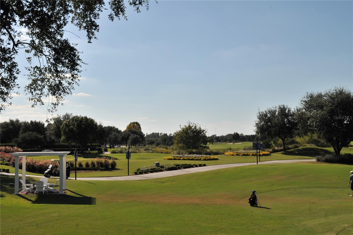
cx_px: 176
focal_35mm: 45
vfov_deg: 29.8
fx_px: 441
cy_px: 118
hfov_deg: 43.7
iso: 320
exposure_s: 1/500
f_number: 11
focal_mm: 30
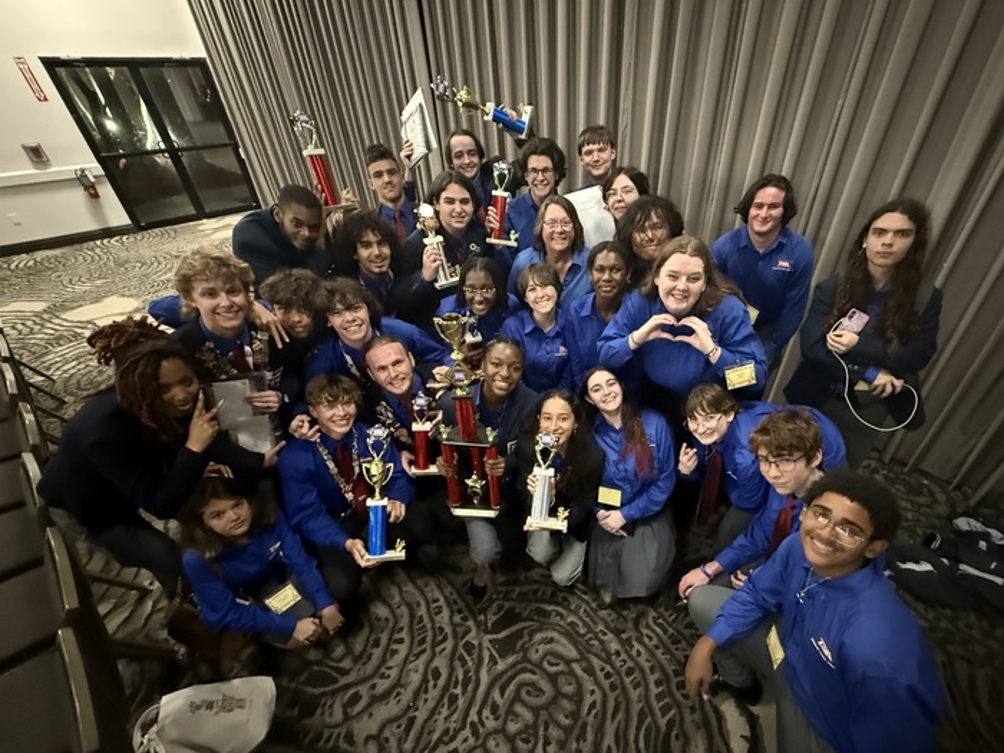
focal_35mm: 16
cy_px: 422
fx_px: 464
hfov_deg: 94.0
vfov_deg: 77.8
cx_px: 565
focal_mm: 2.22
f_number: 2.2
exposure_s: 1/30
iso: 1600
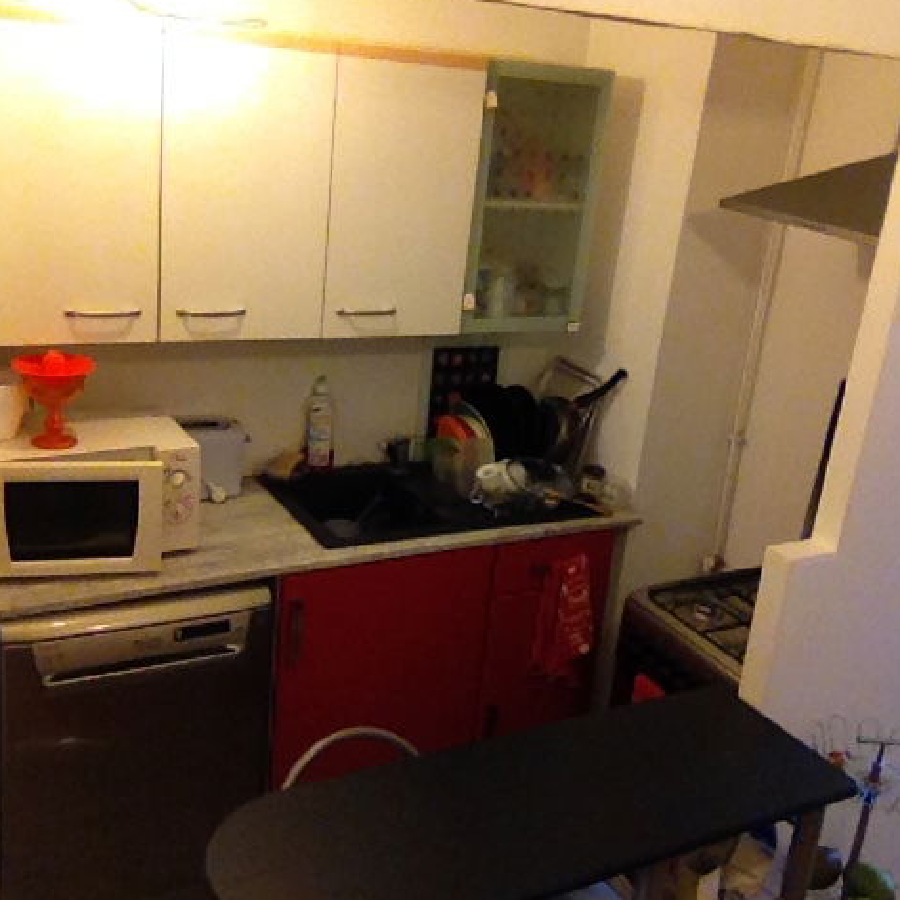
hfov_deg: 40.0
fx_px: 1235
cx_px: 482
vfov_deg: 40.0
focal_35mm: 42
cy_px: 445
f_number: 2.4
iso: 200
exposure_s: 1/60
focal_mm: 1.85
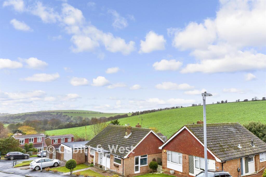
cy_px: 88
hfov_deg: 61.9
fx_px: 222
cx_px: 133
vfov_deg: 43.6
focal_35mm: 30
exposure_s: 1/160
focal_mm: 20
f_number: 8
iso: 200
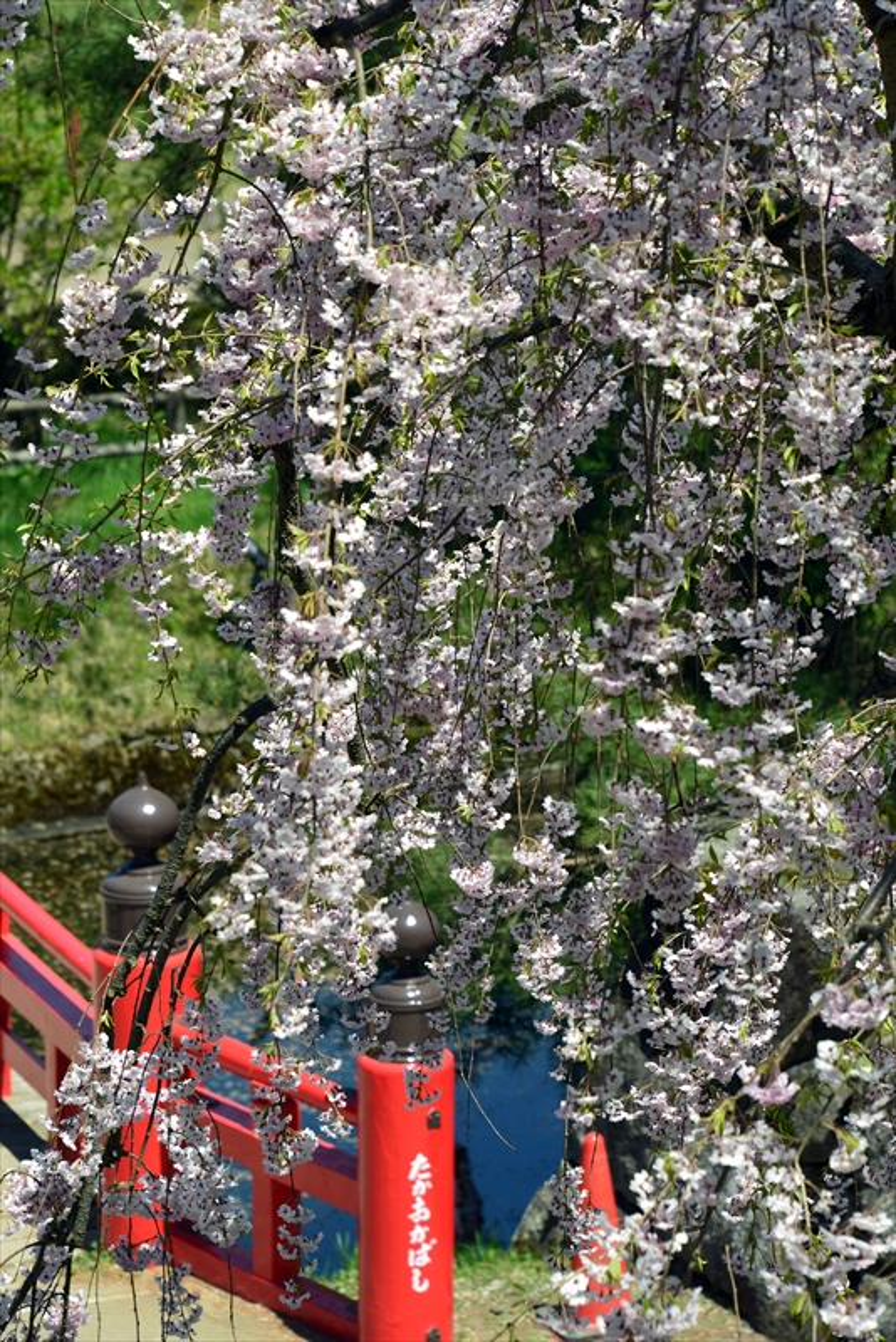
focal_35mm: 170
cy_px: 671
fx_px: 6341
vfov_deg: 12.1
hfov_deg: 8.1
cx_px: 448
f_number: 10
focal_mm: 170
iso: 400
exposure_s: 1/400
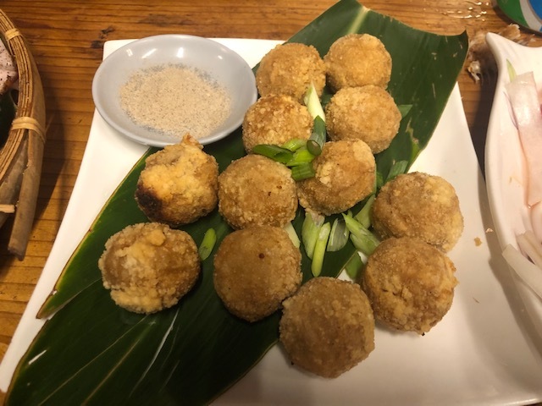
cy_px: 203
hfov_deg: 63.4
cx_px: 271
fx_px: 438
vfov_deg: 49.7
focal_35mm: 28
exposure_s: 1/12
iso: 100
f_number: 1.8
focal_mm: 4
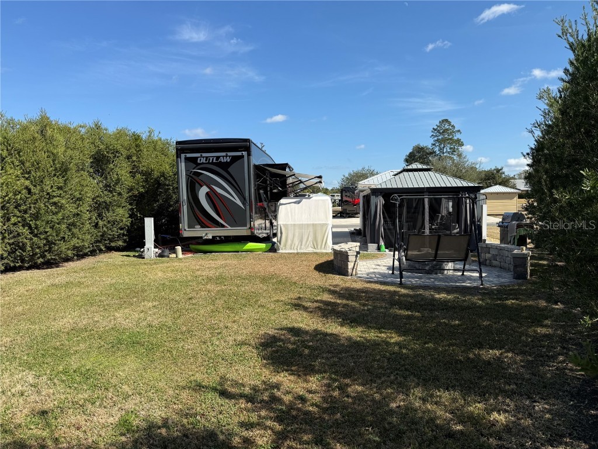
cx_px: 299
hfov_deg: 71.6
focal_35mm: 24
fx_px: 415
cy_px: 224
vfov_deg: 56.8
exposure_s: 1/3759
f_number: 1.78
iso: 80
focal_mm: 6.76
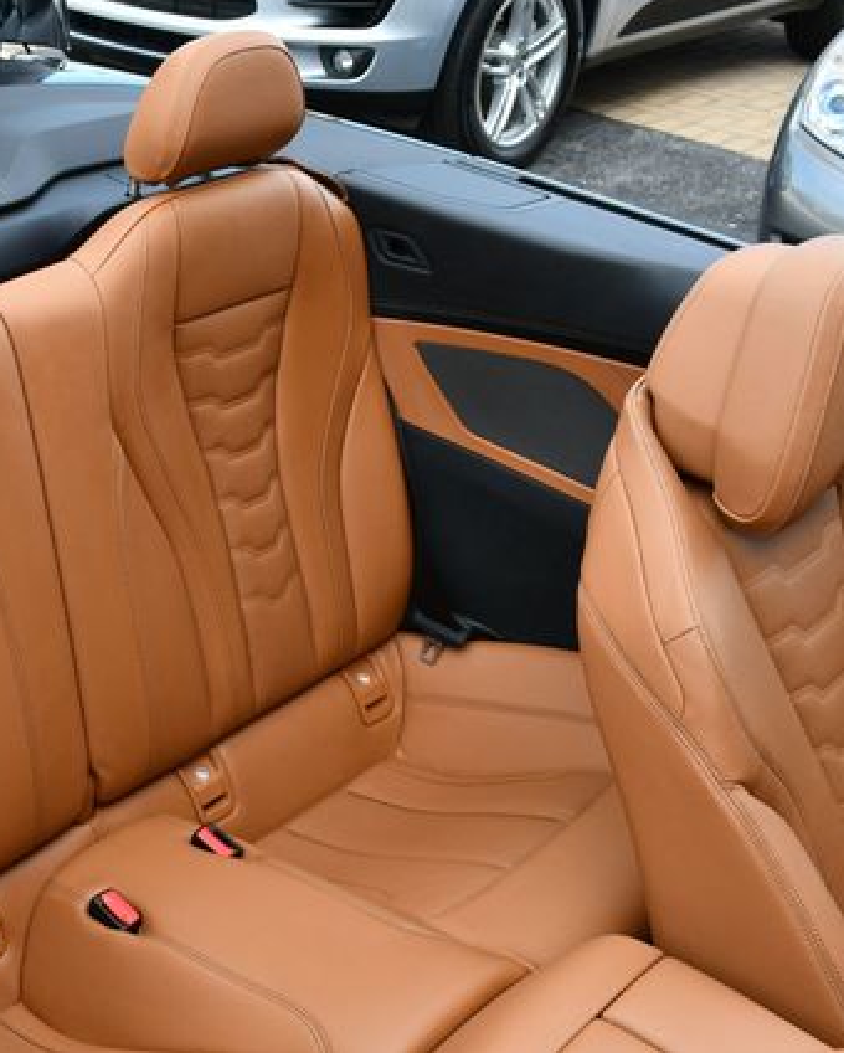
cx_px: 89
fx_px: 1590
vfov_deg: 36.6
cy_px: 524
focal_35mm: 51
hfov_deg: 28.6
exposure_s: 1/250
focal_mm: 18
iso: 250
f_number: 5.6
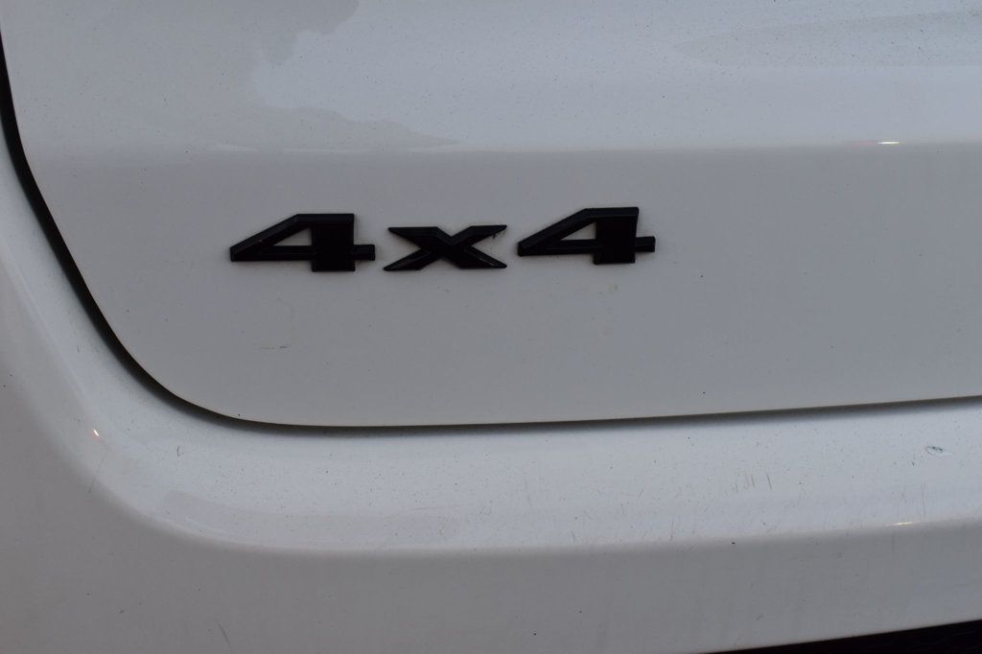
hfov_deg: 42.3
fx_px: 1268
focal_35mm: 46
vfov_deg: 28.9
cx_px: 491
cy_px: 327
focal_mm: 31
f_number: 8
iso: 400
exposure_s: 1/60
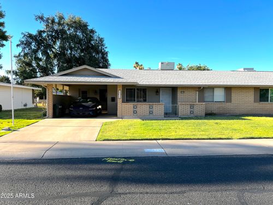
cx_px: 136
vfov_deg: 53.1
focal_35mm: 26
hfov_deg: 67.3
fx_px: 205
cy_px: 102
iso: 50
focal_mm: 5.7
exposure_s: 1/2841
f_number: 1.5
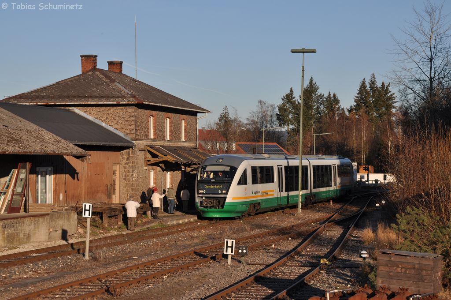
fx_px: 1164
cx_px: 226
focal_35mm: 93
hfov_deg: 21.9
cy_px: 150
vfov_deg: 14.7
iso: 200
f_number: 10
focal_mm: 62
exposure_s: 1/500
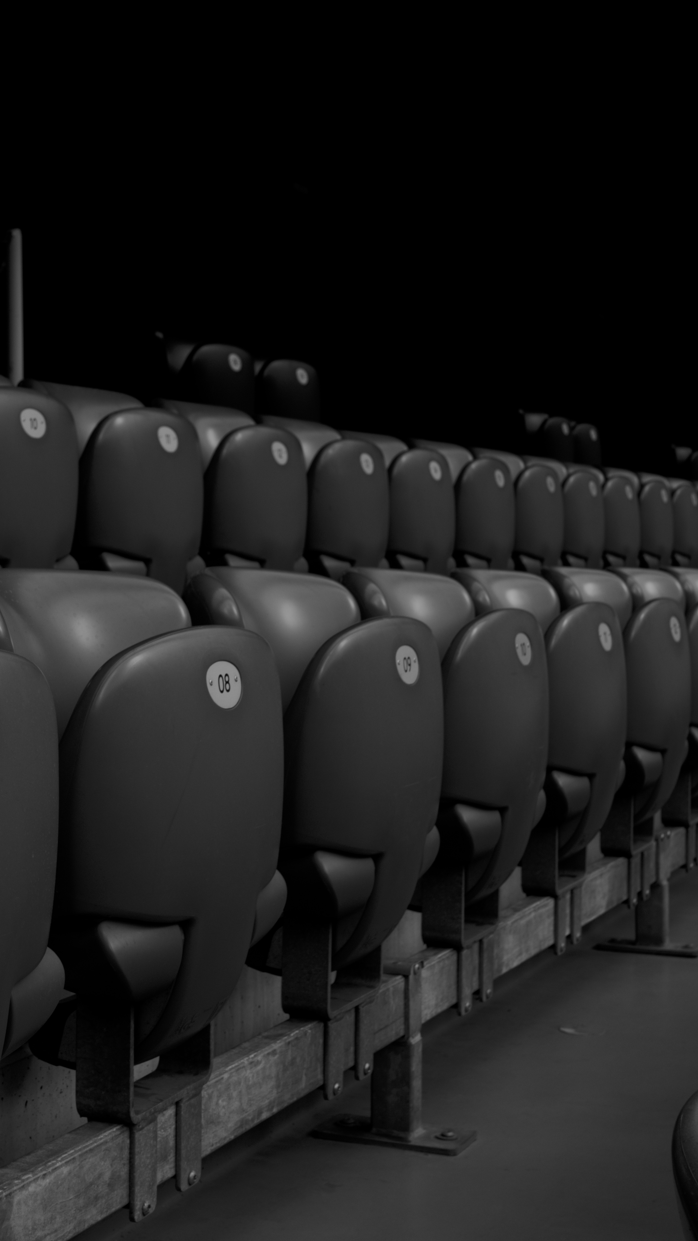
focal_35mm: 66
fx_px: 2172
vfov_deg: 31.8
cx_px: 222
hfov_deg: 18.2
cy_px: 519
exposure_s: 1/125
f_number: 5.6
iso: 200
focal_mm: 28
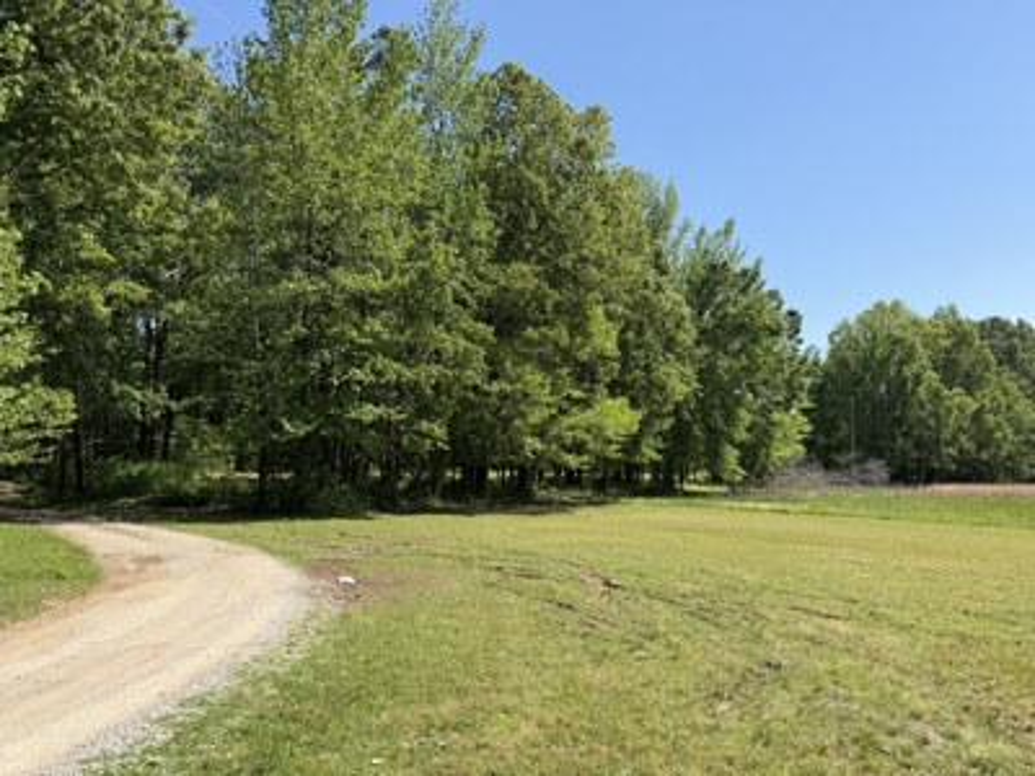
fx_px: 718
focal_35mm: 24
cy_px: 388
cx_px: 518
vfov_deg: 56.8
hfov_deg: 71.6
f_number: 1.78
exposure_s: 1/3759
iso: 80
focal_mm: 6.76
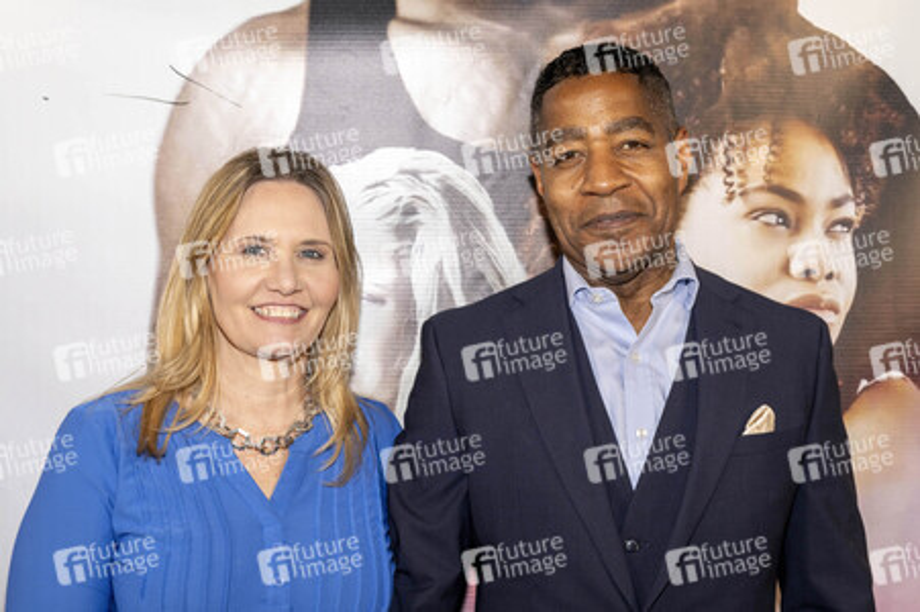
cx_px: 460
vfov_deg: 27.5
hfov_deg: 40.4
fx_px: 1251
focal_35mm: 49
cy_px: 306
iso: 400
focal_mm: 49
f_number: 5.6
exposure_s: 1/200
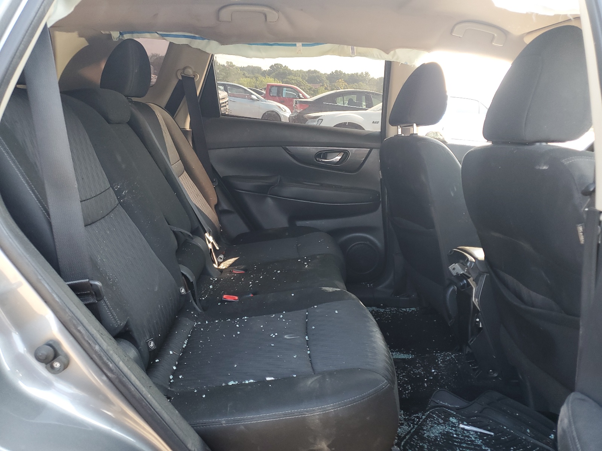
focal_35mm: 26
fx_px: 452
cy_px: 226
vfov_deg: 53.1
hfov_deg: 67.3
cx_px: 301
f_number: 1.5
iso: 74
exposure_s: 1/120
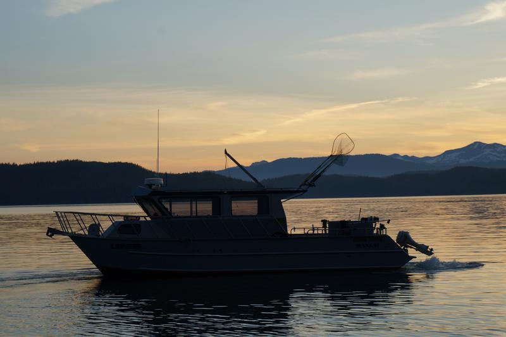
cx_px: 253
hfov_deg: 24.6
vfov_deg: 16.5
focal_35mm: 82
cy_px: 168
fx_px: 1159
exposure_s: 1/250
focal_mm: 55
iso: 200
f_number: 8
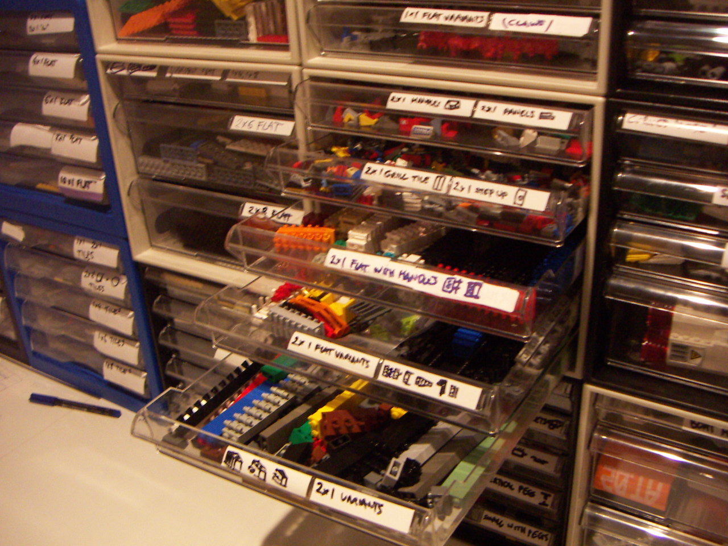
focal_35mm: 36
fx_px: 757
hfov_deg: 51.4
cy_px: 273
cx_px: 364
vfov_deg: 39.7
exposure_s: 1/8
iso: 200
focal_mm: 4.7
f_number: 2.8
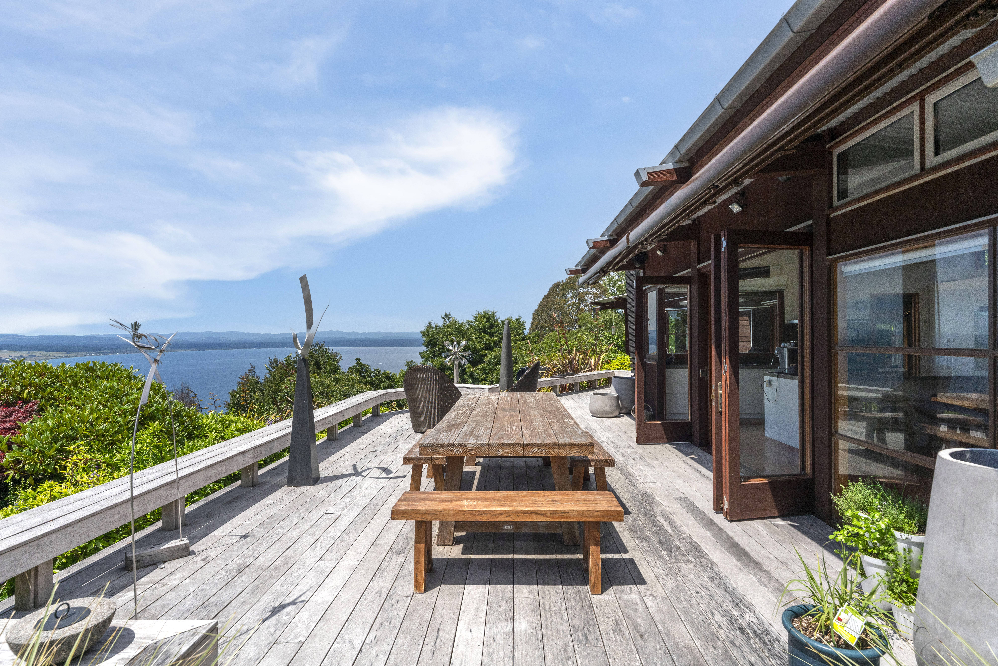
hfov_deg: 89.0
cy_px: 333
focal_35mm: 18
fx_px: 507
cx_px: 499
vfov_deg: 66.5
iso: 640
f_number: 8
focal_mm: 18.3
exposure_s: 1/4000
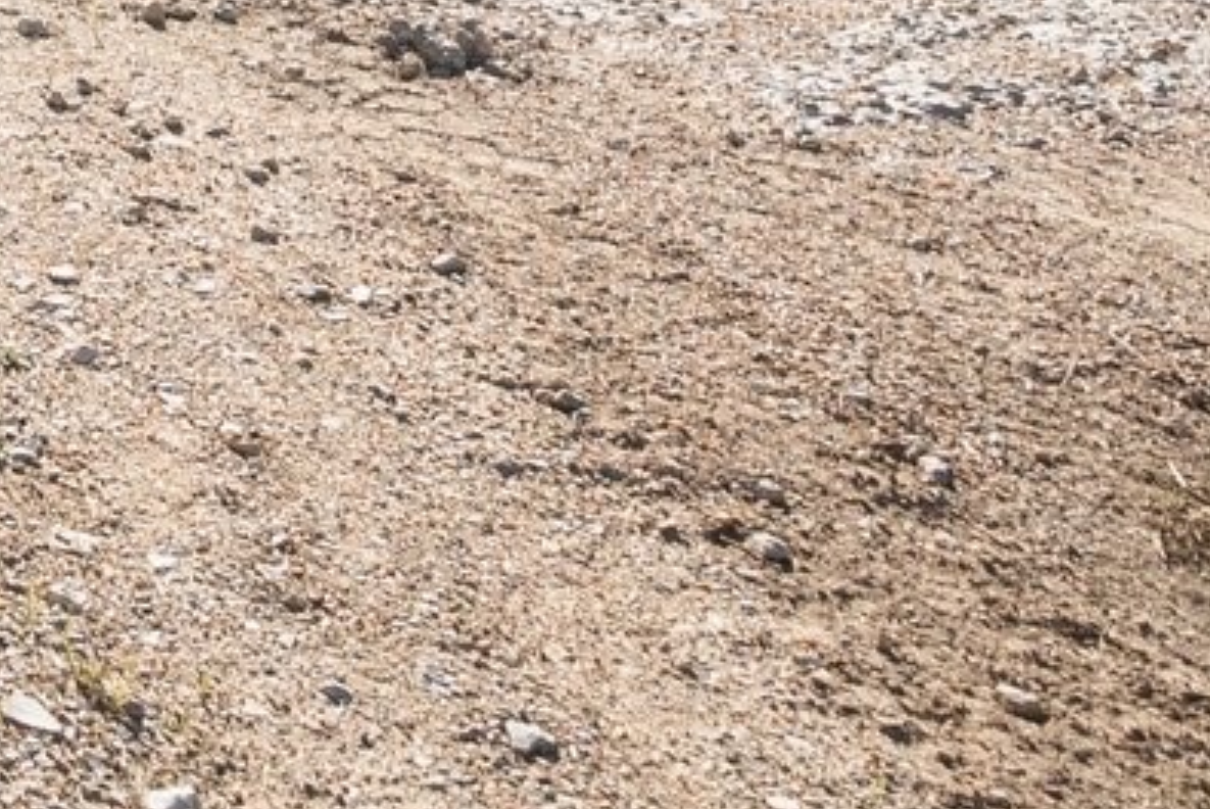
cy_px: -906
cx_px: -769
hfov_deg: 19.9
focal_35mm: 83
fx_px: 2792
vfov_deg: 13.6
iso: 1600
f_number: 11
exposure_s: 1/400
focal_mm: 16
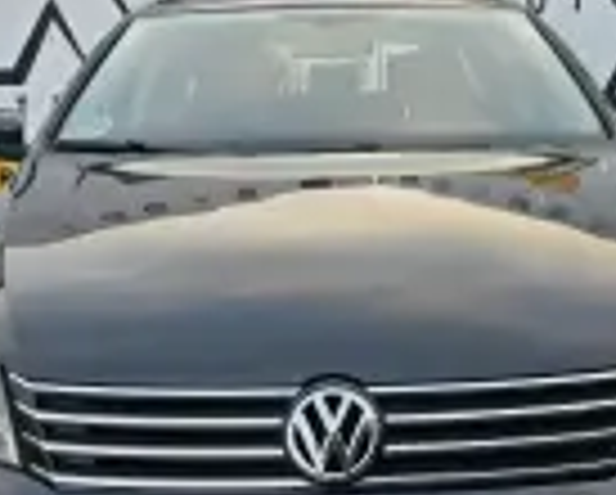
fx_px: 1077
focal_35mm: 59
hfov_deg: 31.8
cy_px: 315
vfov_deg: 25.8
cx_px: 364
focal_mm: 6.3
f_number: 1.7
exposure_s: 1/180
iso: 50
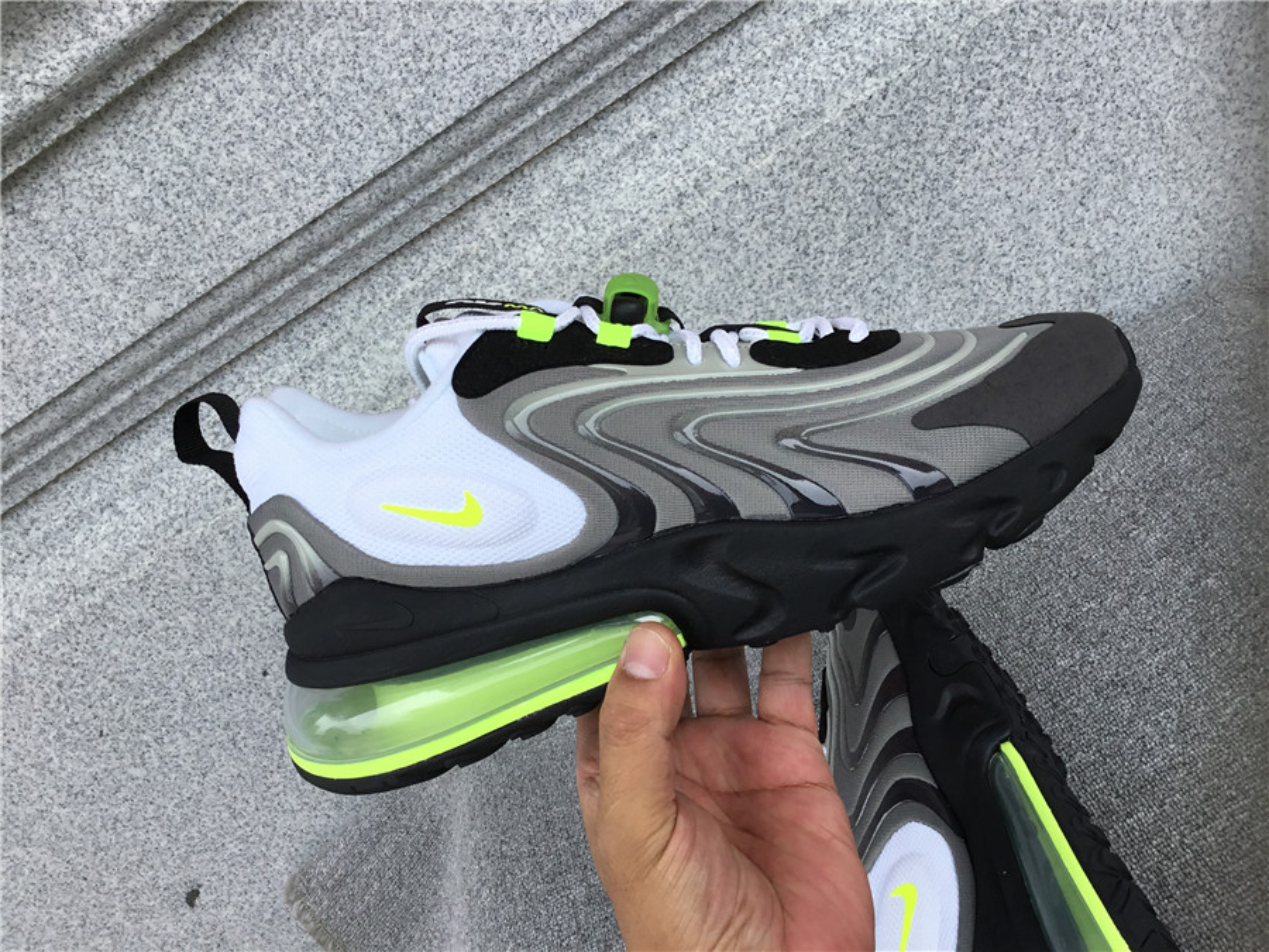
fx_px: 1136
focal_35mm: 31
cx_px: 634
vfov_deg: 45.4
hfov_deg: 58.4
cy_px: 476
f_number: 2.4
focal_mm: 3.3
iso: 25
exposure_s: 1/494
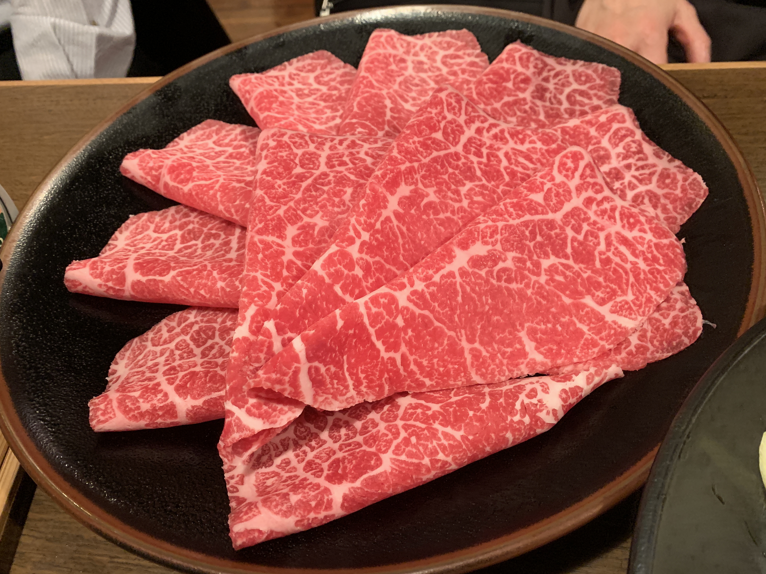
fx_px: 597
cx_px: 390
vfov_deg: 51.4
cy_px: 289
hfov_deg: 65.3
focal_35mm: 27
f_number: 1.8
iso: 500
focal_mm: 4.25
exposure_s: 1/30
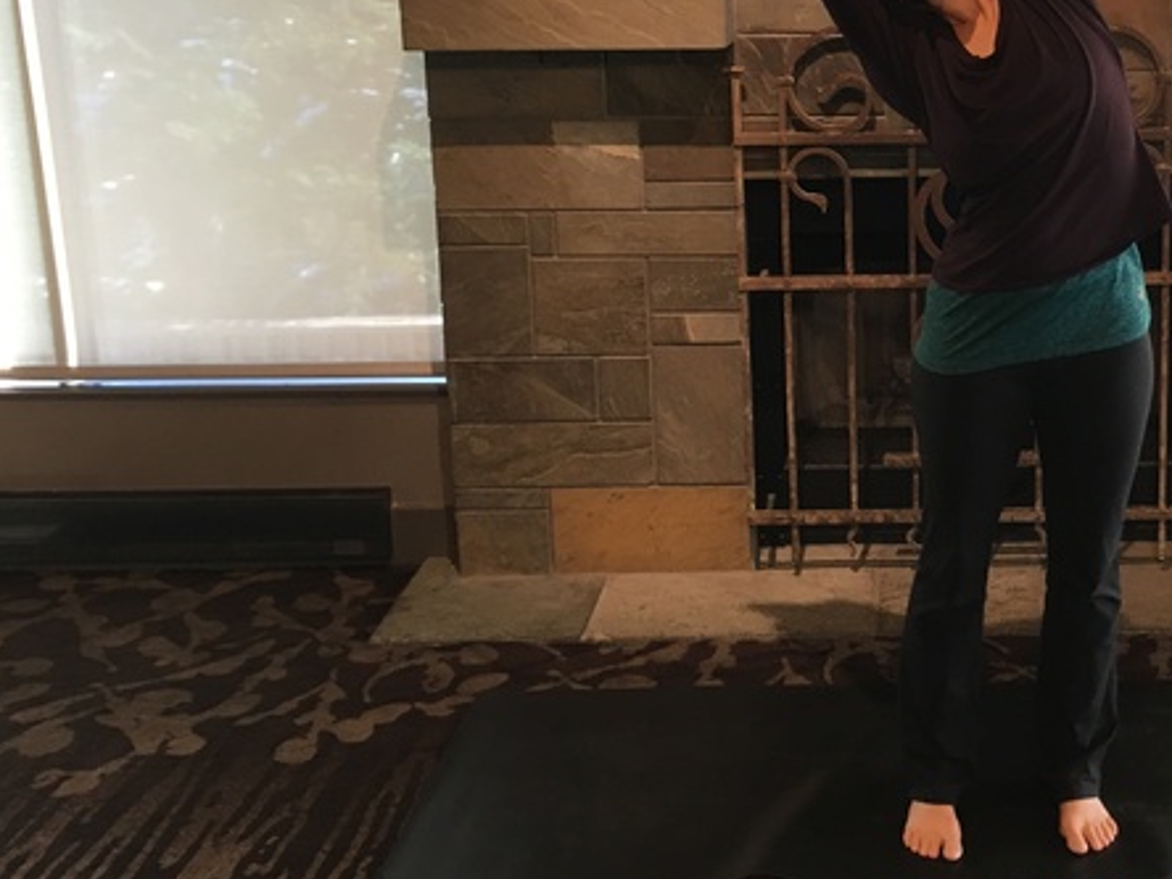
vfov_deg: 30.3
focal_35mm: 47
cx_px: 940
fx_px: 1591
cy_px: 209
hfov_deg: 38.9
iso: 125
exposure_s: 1/33
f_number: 2.2
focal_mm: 4.15
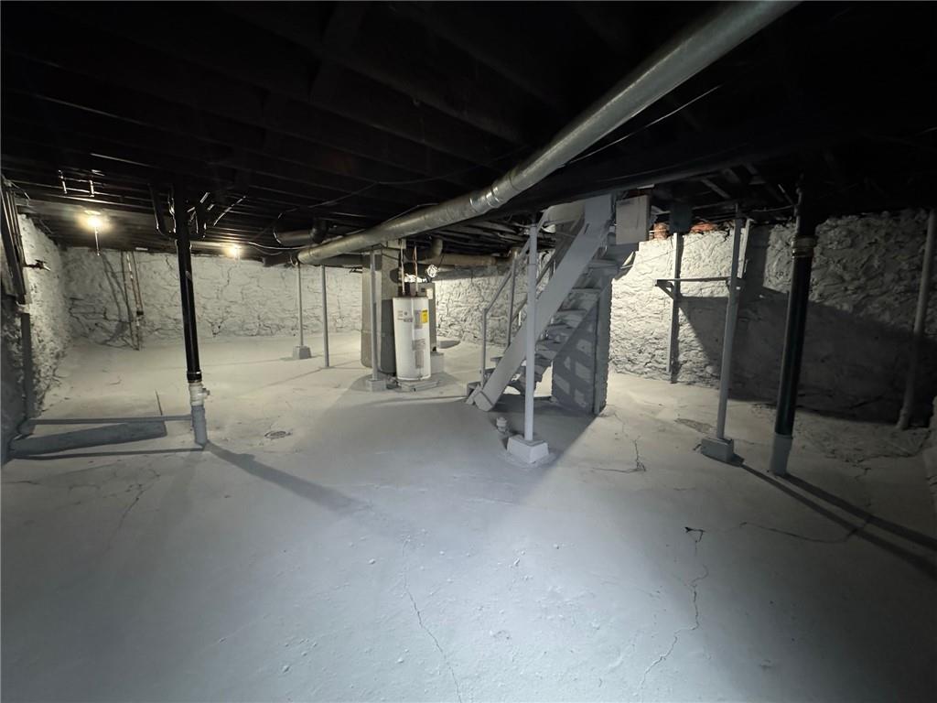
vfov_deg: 85.7
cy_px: 352
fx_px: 379
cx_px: 468
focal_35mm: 14
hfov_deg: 102.1
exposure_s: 1/40
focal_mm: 2.22
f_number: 2.2
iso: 1250
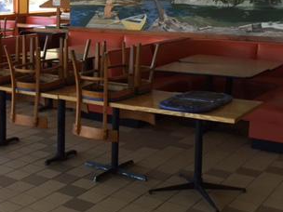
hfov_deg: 30.3
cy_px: 69
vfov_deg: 23.9
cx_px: 30
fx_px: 499
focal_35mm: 61
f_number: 2.2
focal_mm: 4.15
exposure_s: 1/30
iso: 32
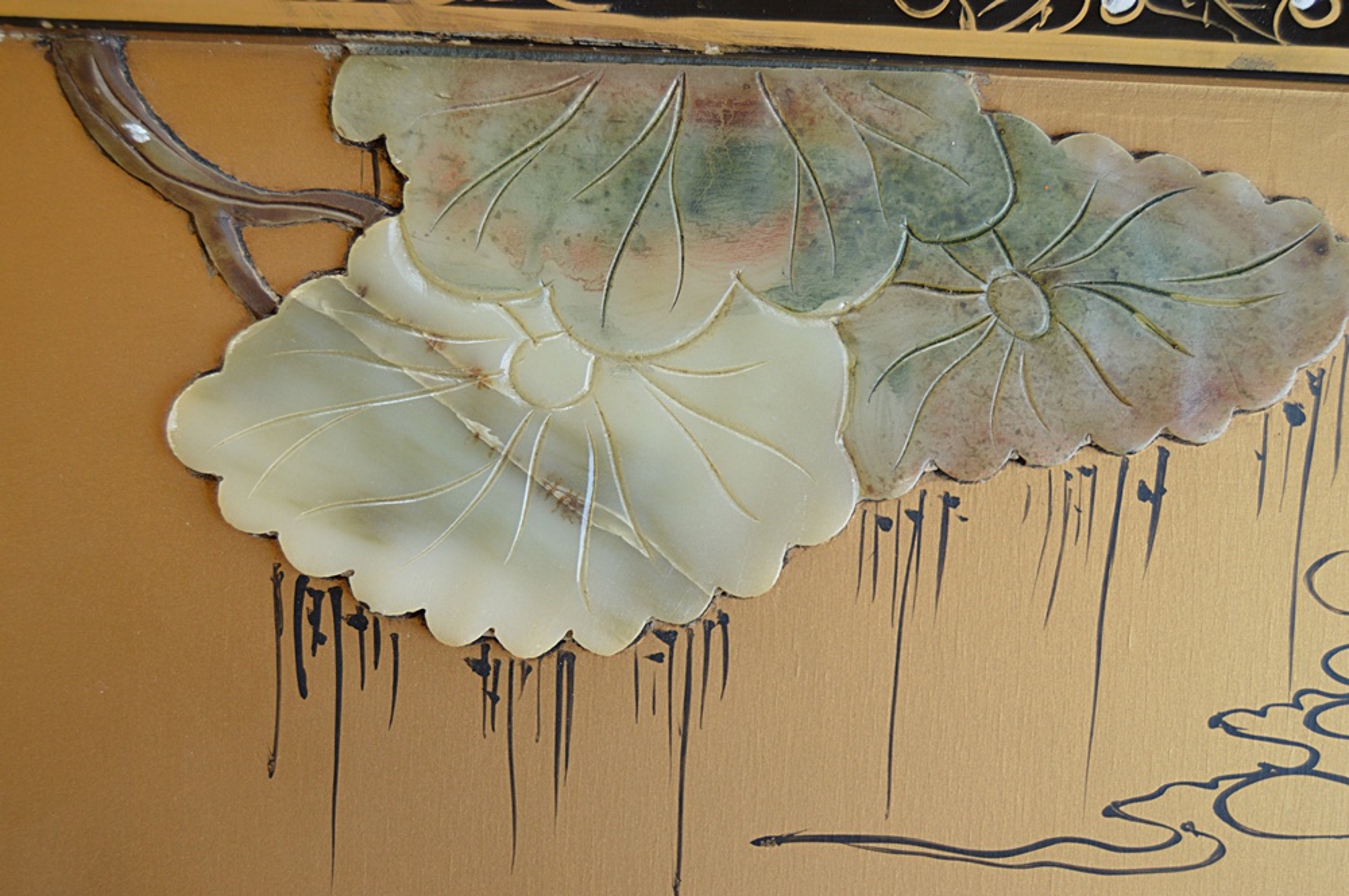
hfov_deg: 37.9
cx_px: 674
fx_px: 1966
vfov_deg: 25.7
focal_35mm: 52
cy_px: 448
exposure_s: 1/60
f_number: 4.5
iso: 500
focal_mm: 35
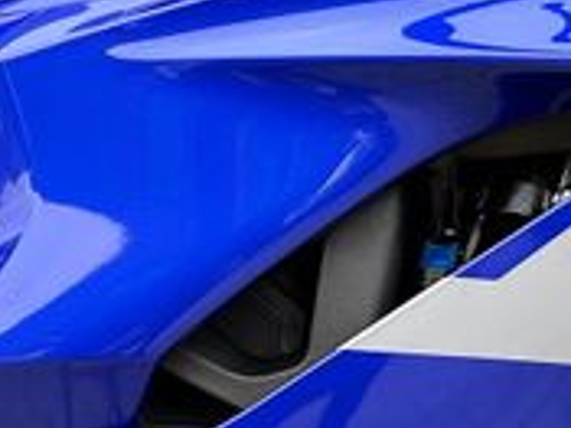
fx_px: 1451
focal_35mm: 88
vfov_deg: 15.9
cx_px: 310
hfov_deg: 22.3
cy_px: 559
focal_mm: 6.86
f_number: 1.78
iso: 250
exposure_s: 1/104
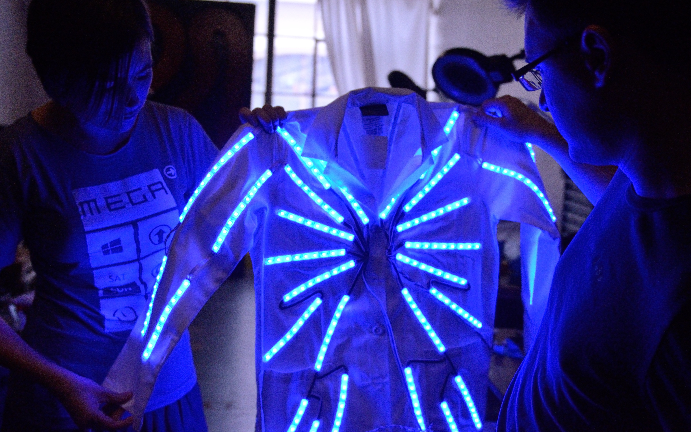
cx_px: 348
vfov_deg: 30.9
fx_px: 782
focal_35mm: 42
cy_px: 202
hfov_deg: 47.7
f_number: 2.8
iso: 3200
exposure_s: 1/6400
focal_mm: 27
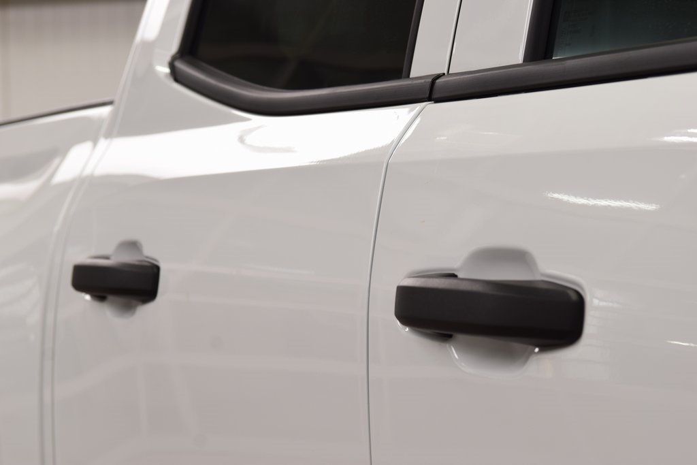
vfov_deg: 13.0
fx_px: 2033
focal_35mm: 105
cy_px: 232
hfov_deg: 19.5
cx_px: 348
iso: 400
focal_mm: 70
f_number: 7.1
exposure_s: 1/40
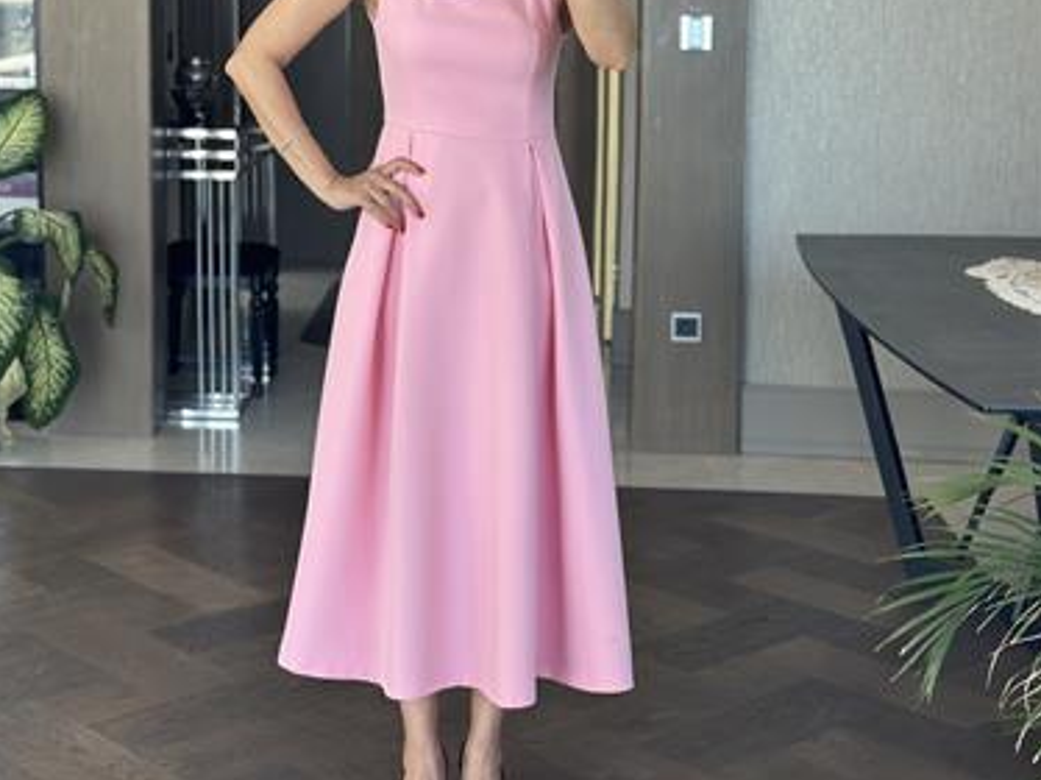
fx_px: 1953
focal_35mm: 65
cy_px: 242
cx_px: 518
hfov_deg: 29.8
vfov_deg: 22.4
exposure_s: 1/124
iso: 125
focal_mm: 6.86
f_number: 1.78
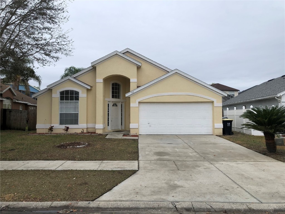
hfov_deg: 63.4
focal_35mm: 28
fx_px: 231
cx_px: 142
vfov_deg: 49.7
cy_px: 107
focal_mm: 3.99
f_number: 1.8
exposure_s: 1/852
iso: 20
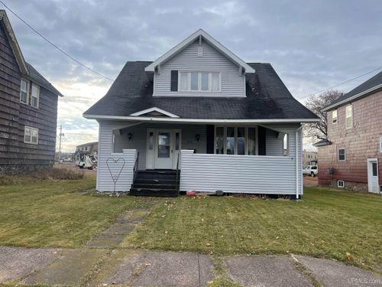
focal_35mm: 25
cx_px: 191
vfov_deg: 54.9
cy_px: 144
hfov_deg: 69.4
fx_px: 276
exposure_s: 1/1130
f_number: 1.6
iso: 32
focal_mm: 5.1
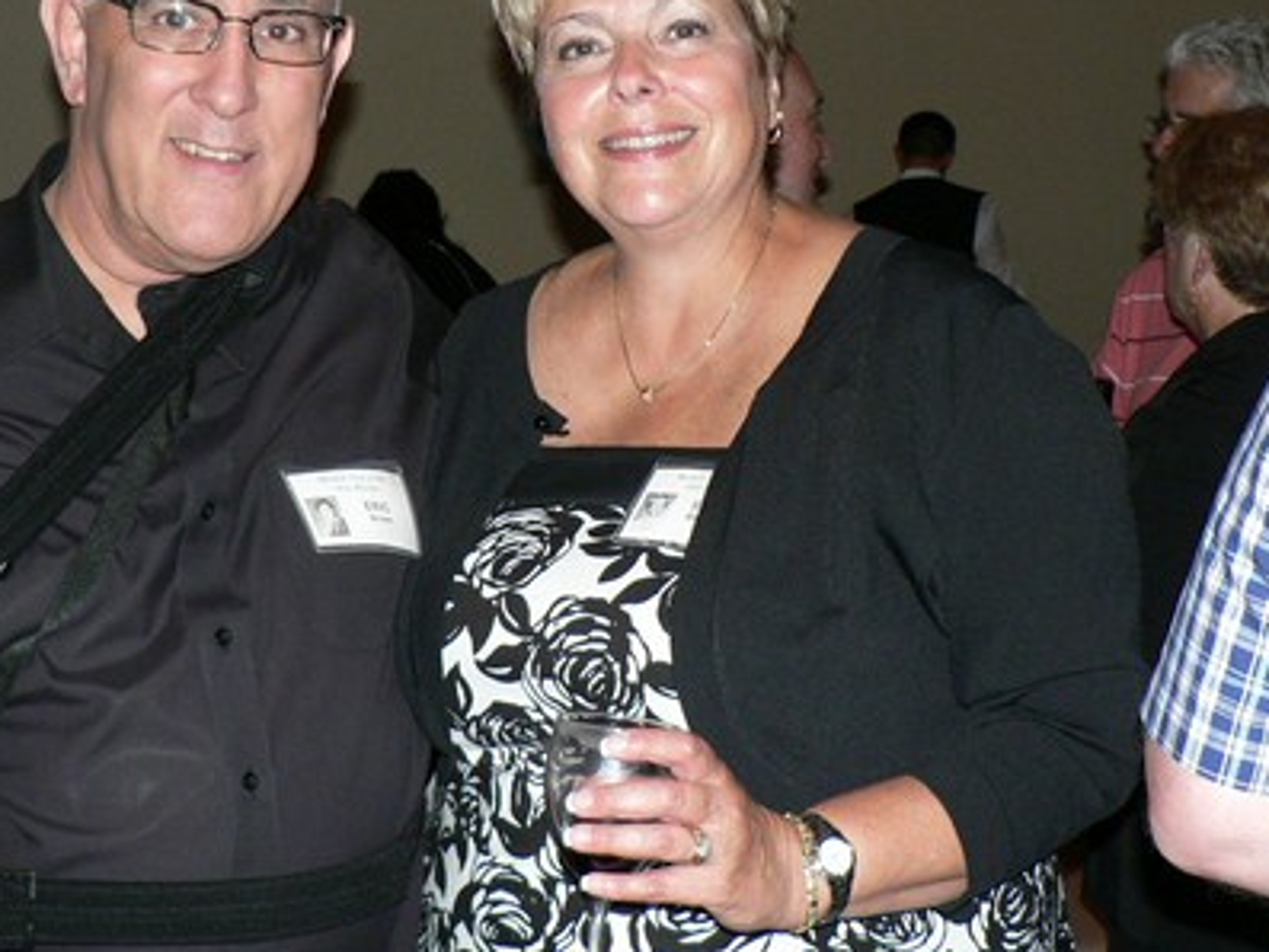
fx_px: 2127
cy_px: 291
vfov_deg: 25.1
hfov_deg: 33.2
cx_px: 547
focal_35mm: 58
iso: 150
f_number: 2.8
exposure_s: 1/60
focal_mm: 6
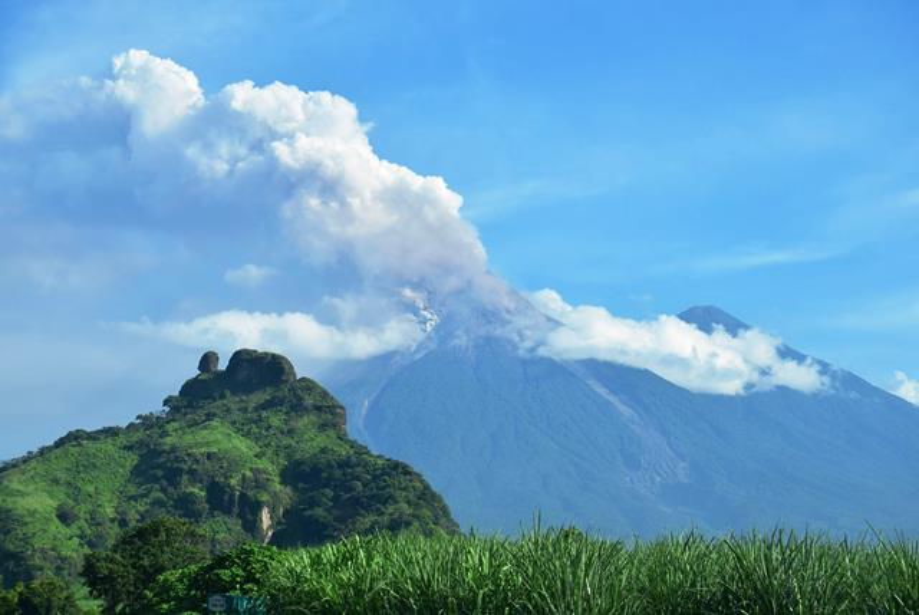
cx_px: 460
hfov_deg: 24.6
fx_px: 2108
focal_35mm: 82
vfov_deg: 16.6
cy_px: 308
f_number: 10
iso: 320
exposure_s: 1/800
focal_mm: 55
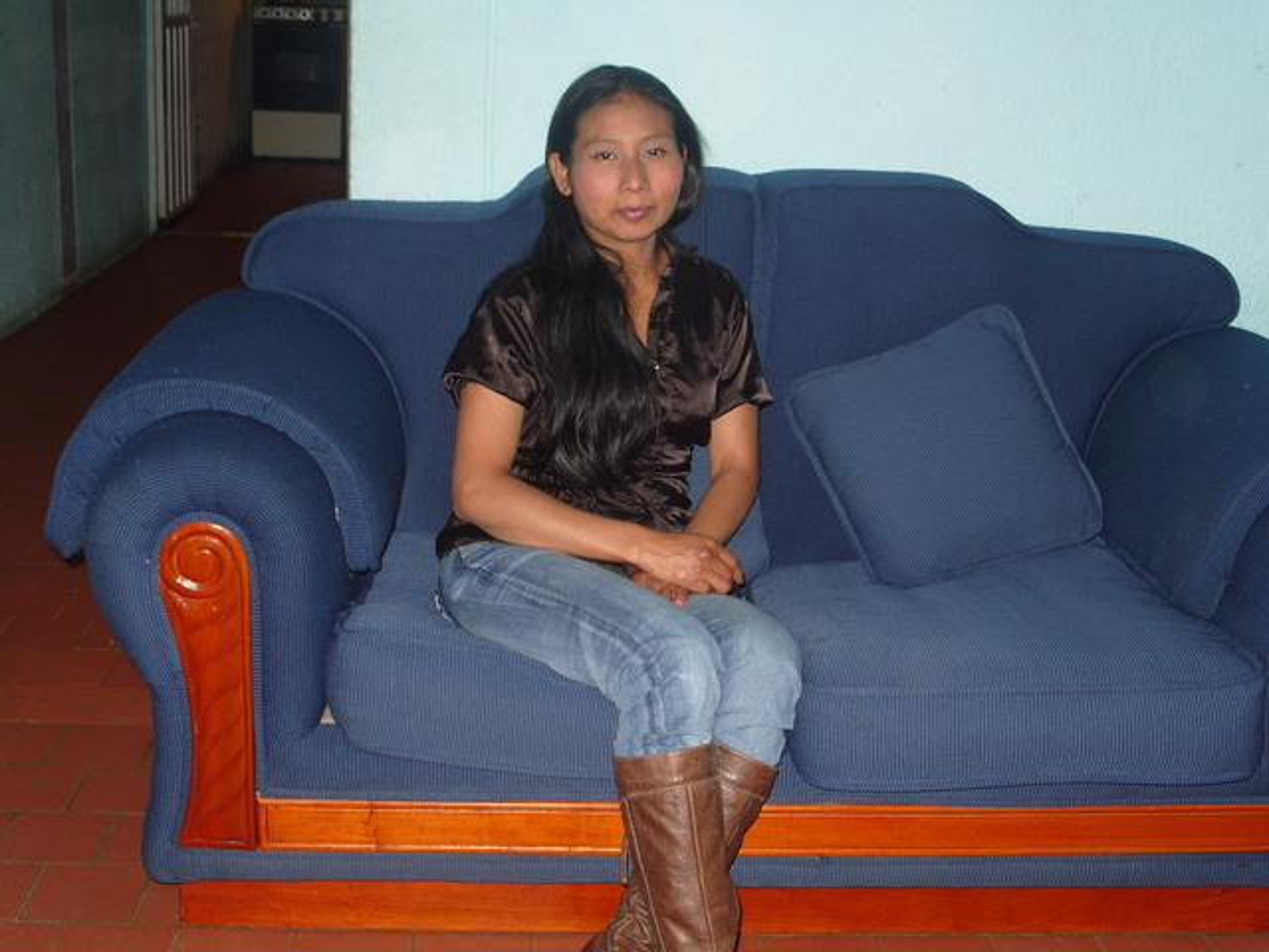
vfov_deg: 32.9
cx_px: 634
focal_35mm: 44
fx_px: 1613
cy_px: 476
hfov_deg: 42.9
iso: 120
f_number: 3
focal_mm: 9.9
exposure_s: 1/60
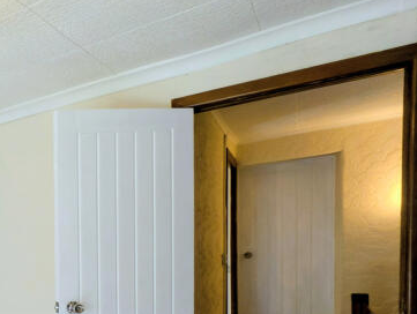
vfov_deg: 39.0
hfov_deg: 33.4
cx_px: -158
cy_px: 282
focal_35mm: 34
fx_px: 410
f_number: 1.95
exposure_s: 1/34.6
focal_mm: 2.23
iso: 38
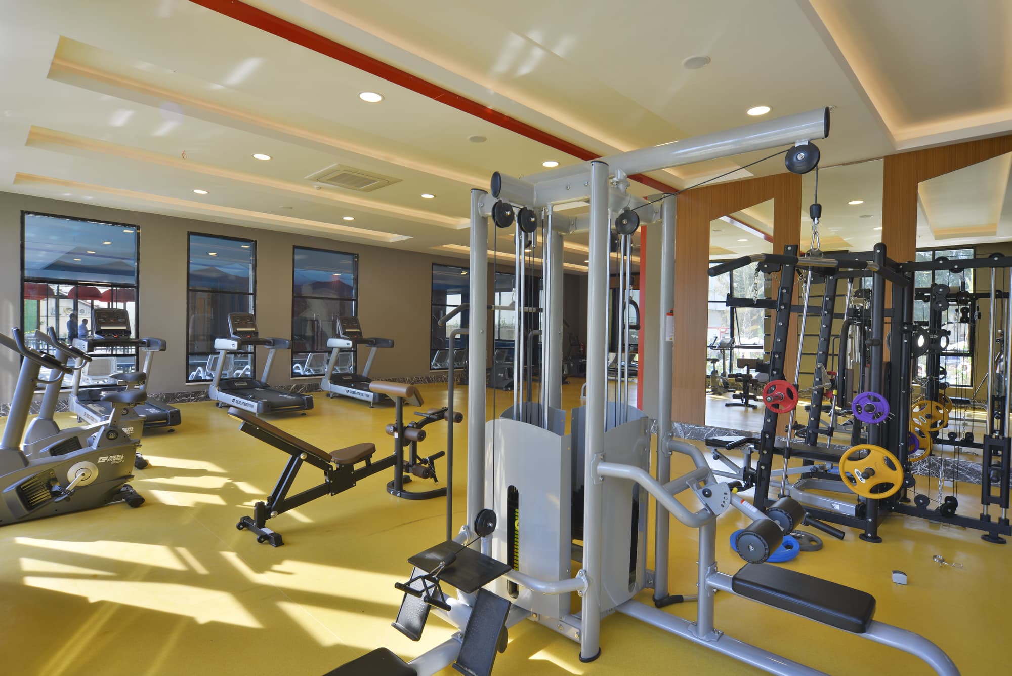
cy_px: 338
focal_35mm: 19
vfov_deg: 64.6
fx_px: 534
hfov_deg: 86.9
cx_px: 506
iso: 100
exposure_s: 1/13
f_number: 9
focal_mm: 19
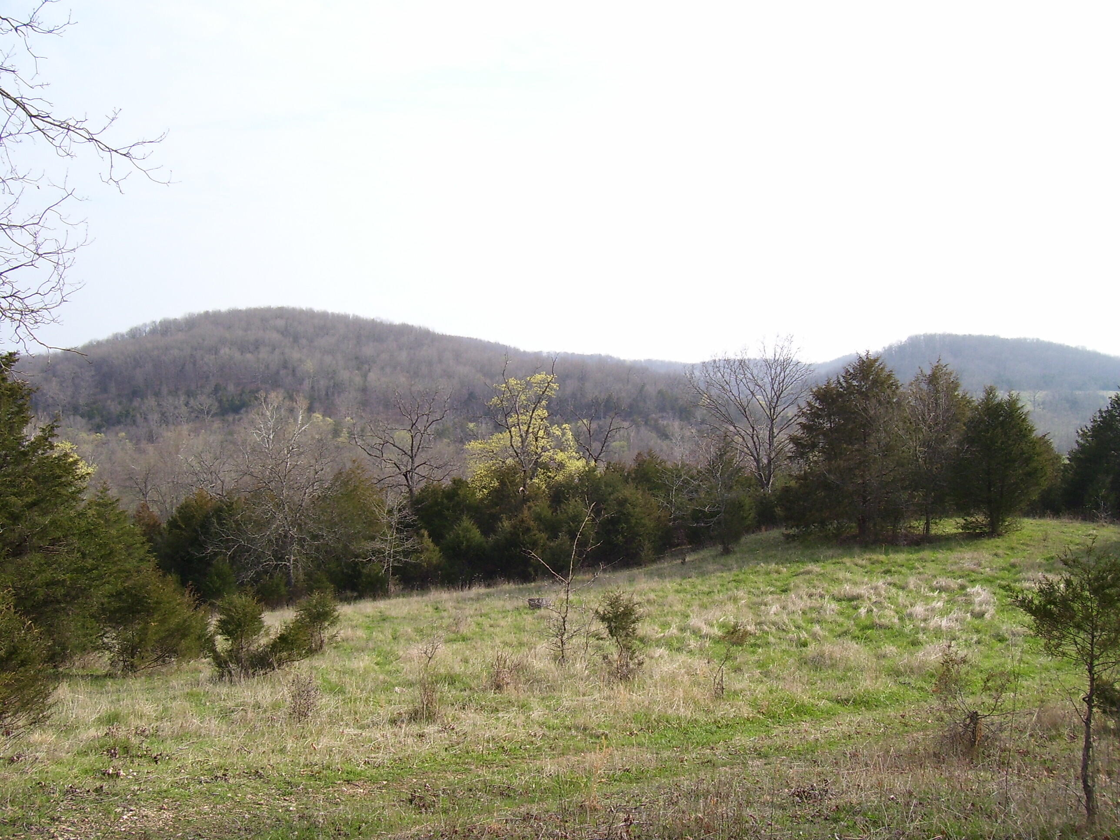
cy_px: 420
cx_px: 560
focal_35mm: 34
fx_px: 1100
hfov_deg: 54.0
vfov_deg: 41.8
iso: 80
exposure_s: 1/250
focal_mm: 5.6
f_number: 4.8
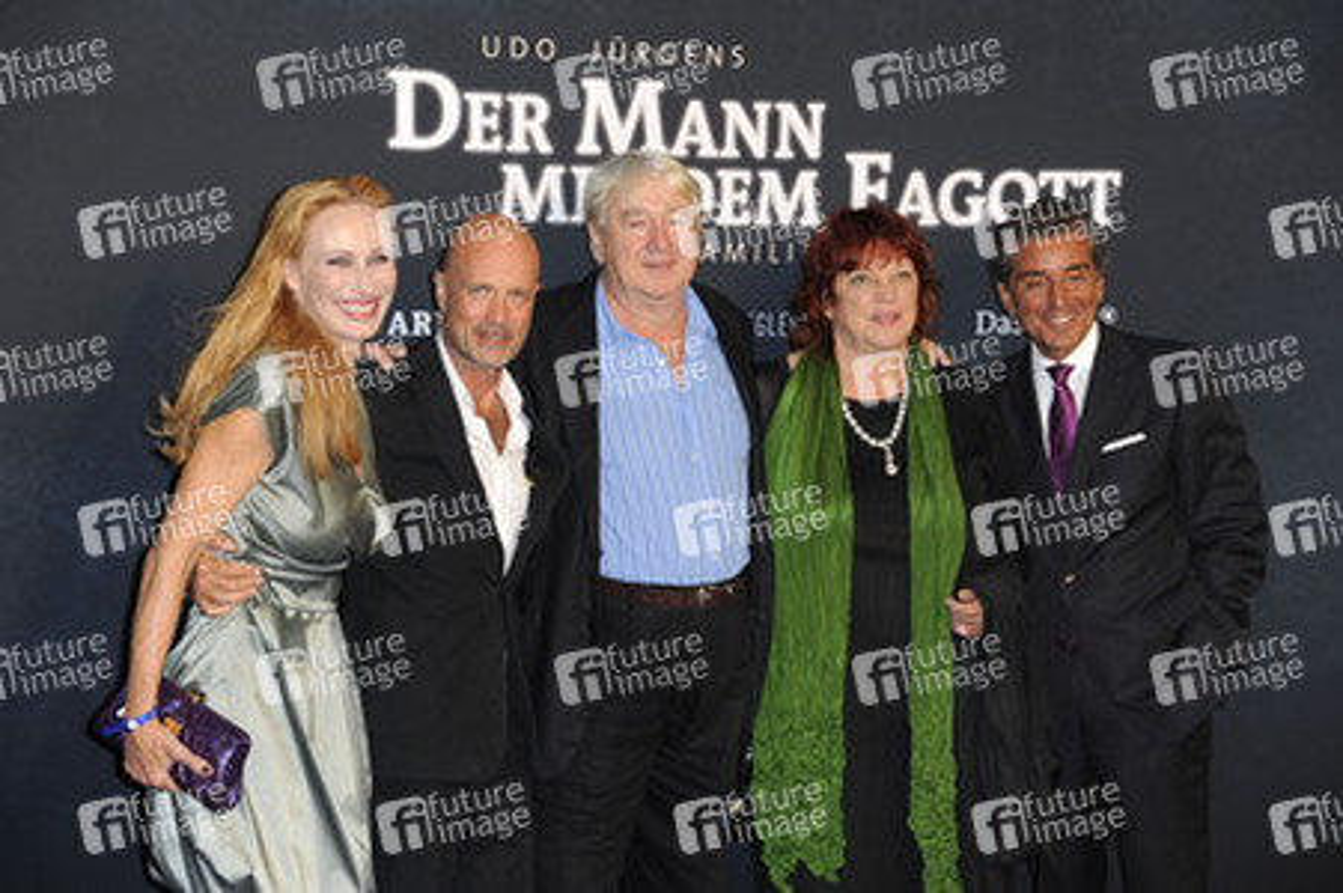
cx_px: 672
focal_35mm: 100
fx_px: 3728
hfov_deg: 20.4
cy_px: 446
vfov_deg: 13.7
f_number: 6.3
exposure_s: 1/160
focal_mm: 100
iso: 500
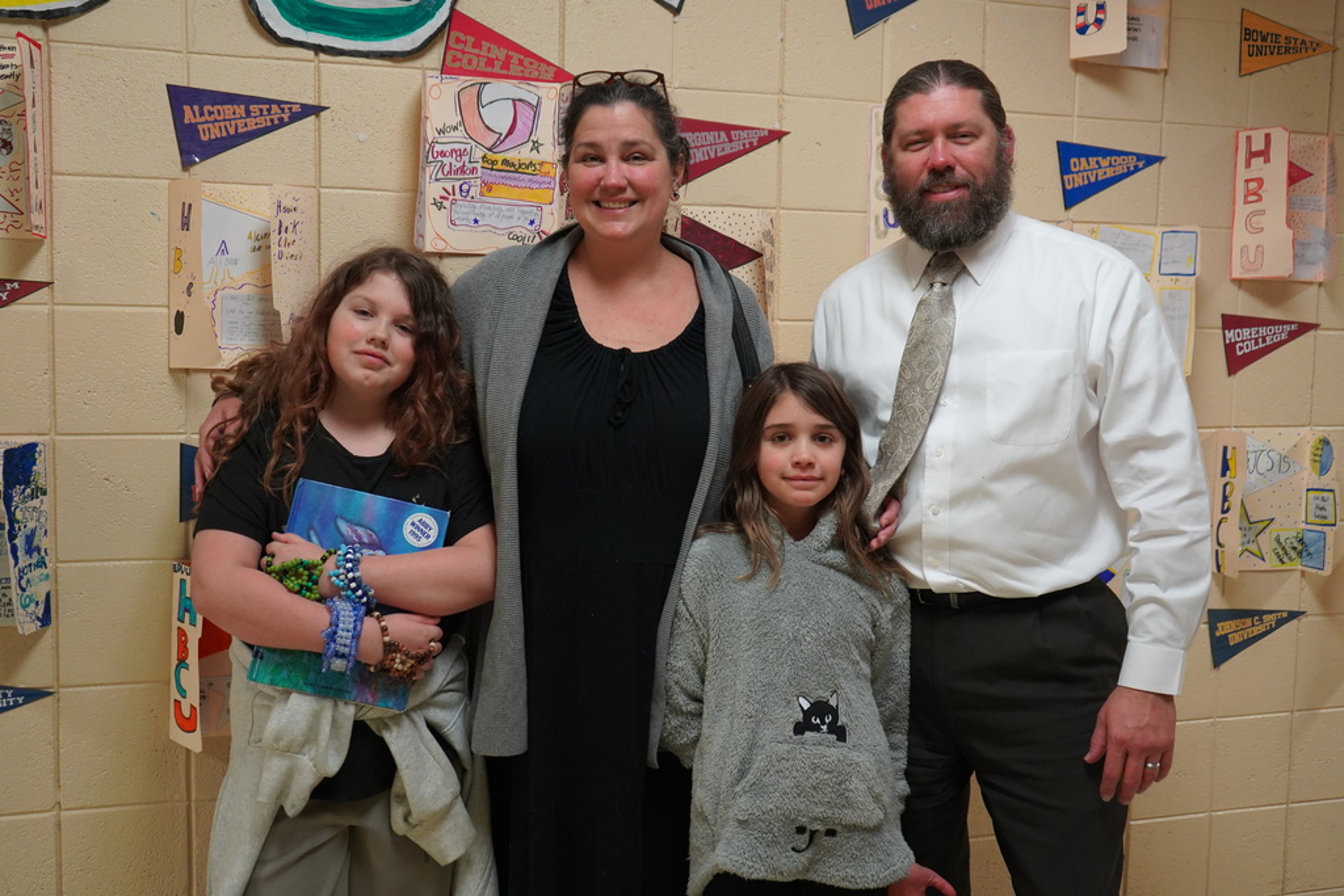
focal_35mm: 37
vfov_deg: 36.0
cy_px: 448
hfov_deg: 51.9
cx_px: 672
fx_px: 1381
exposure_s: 1/160
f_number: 4
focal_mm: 37
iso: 4000
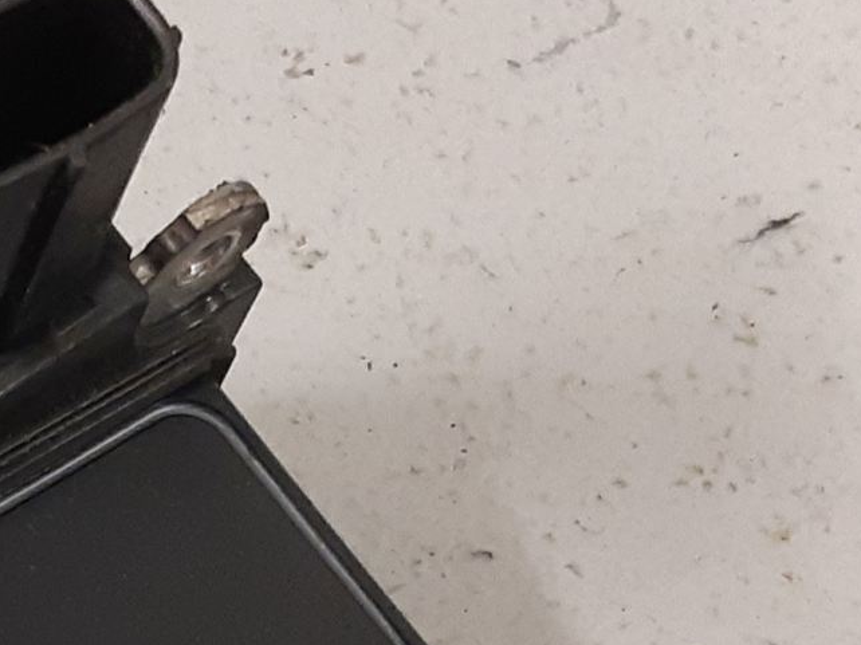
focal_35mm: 83
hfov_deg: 22.4
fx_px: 2064
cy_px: 766
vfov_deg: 17.0
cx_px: -66
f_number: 1.7
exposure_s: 1/50
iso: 250
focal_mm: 3.93
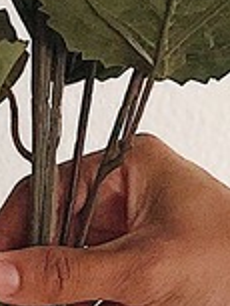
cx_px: -106
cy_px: 240
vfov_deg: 5.6
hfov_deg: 4.2
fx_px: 3123
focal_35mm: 353
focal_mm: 6
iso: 100
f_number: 2.4
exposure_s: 1/30
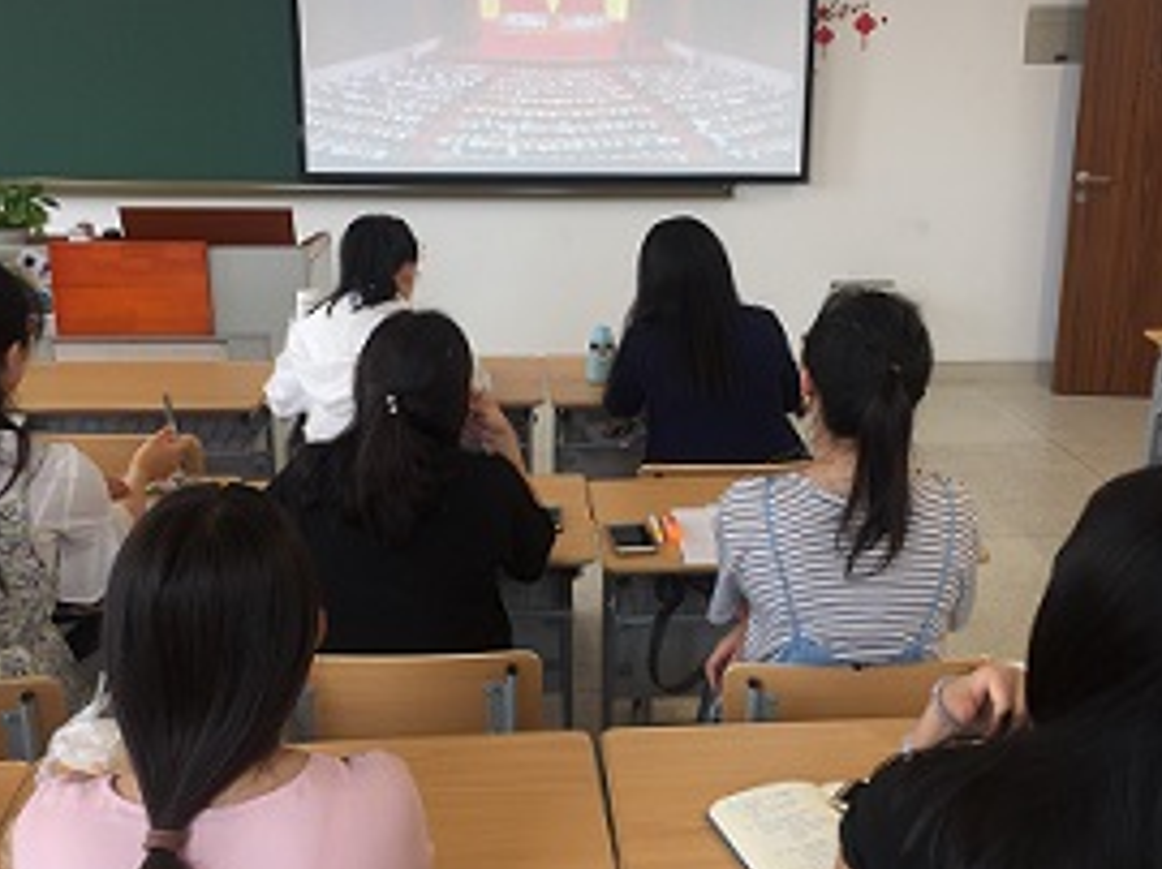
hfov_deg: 42.1
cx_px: 626
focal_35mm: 45
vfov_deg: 32.1
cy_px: 465
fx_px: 1509
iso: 40
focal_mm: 4.15
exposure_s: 1/50
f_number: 2.2
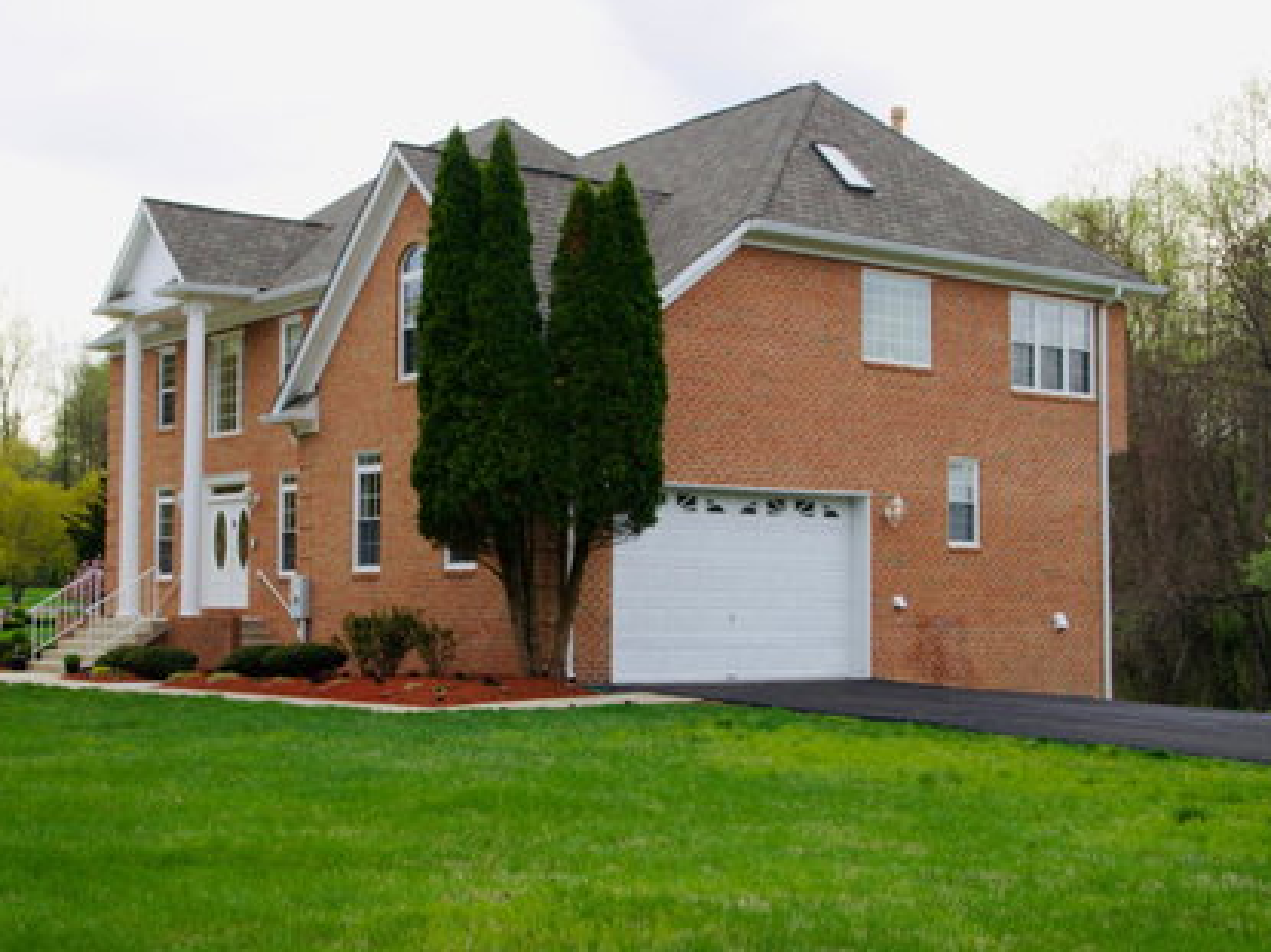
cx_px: 527
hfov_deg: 37.0
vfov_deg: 28.2
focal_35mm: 52
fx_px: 1894
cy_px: 470
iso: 560
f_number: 14
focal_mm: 29
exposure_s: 1/125
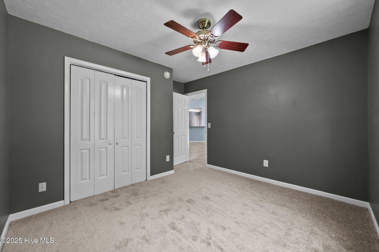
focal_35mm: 14
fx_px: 147
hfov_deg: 104.3
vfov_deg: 81.2
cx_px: 190
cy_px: 126
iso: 640
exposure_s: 1/6
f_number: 7.1
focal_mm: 14
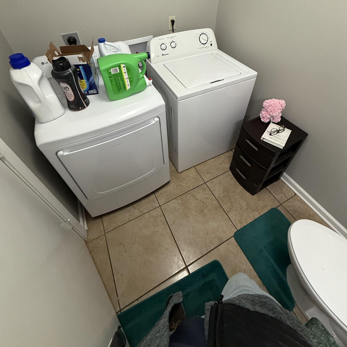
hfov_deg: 84.0
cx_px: 175
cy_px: 116
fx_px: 193
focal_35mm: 17
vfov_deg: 81.2
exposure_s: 1/120
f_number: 2.2
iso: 320
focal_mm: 2.22
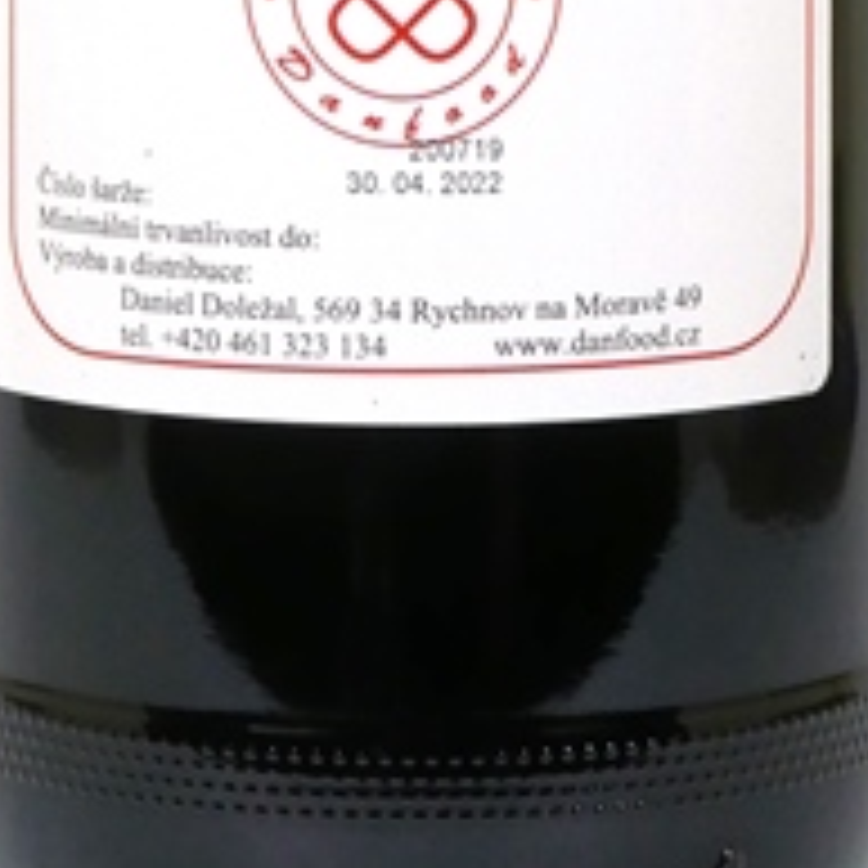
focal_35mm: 229
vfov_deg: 7.4
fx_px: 6497
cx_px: 416
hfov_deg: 7.6
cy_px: -621
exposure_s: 1/80
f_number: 16
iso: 800
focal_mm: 29.3
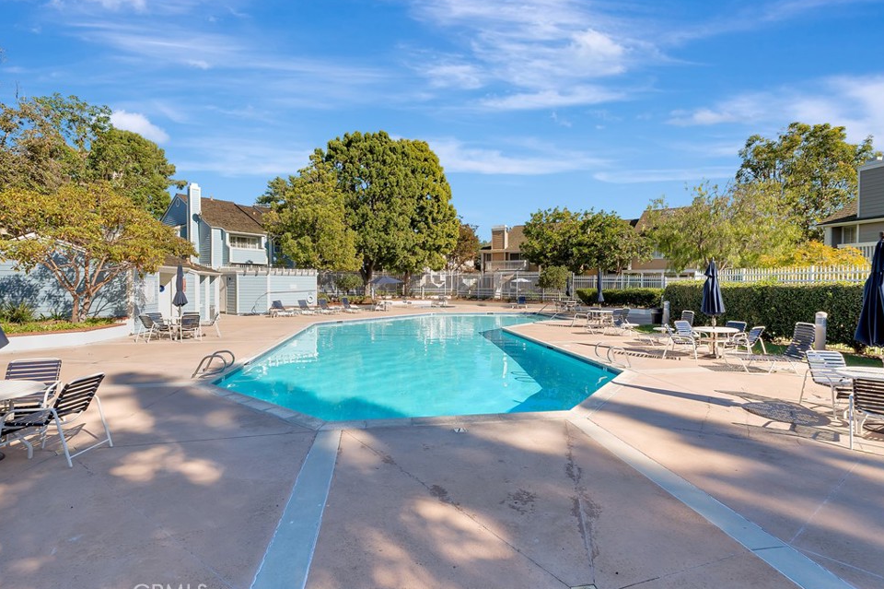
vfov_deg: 73.7
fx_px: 393
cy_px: 291
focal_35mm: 16
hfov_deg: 96.8
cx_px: 440
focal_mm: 10
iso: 100
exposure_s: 1/640
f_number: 5.6
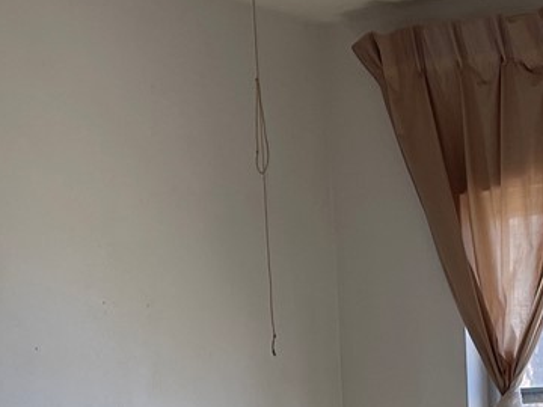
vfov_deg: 12.1
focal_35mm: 111
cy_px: 766
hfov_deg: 17.4
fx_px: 1741
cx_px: 501
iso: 32
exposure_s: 1/121
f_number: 1.6
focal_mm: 5.1
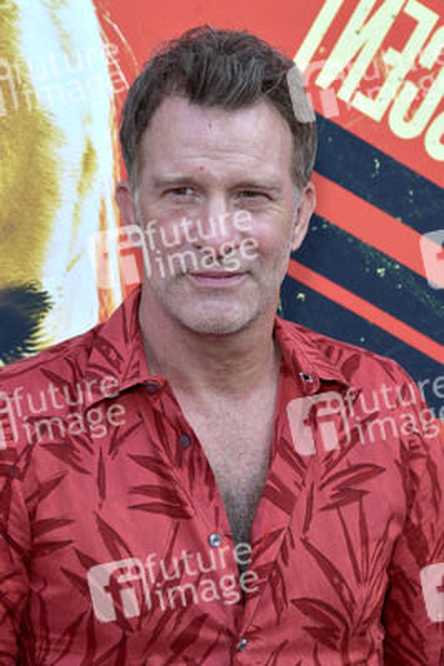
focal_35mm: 86
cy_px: 333
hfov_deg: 15.9
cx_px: 222
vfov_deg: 23.6
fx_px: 1590
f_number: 6.3
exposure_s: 1/200
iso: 250
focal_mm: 86
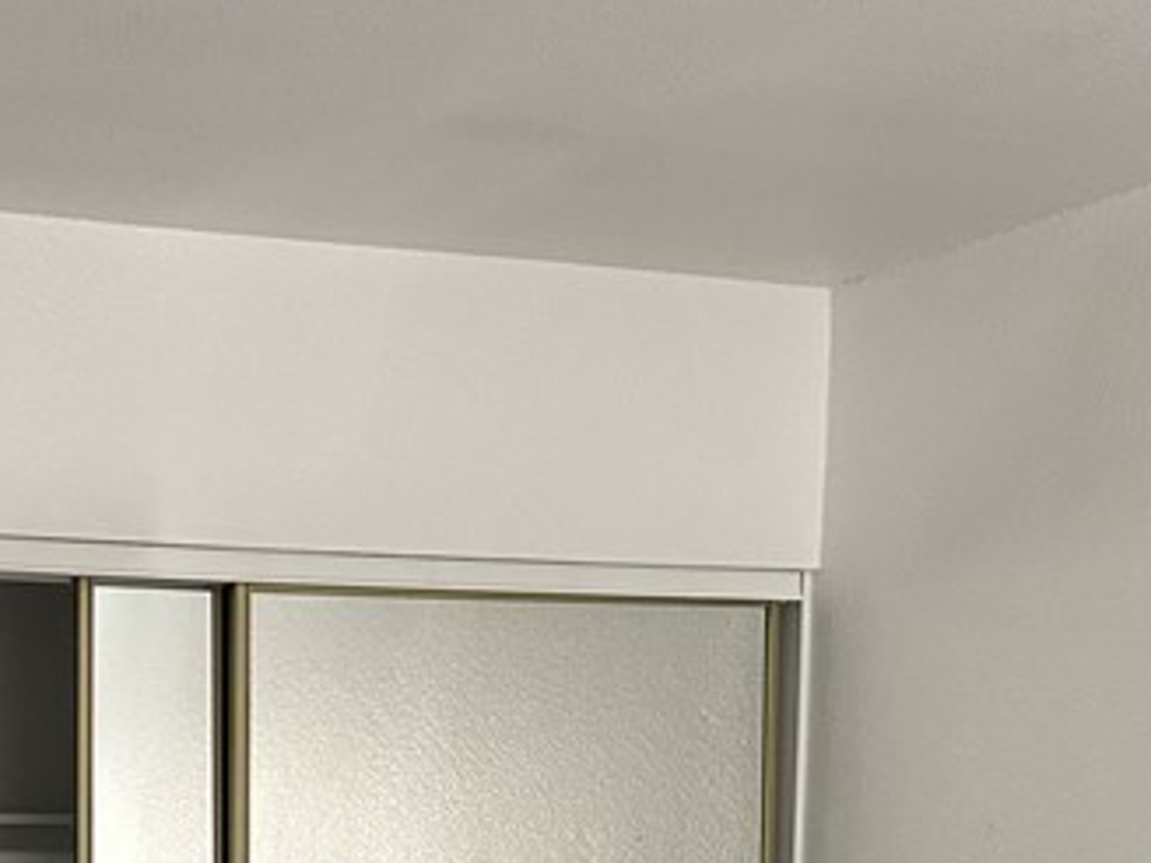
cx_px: 53
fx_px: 2494
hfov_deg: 25.0
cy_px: 1077
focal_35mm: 75
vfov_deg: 18.5
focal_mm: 6.86
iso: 400
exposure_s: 1/60
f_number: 1.78
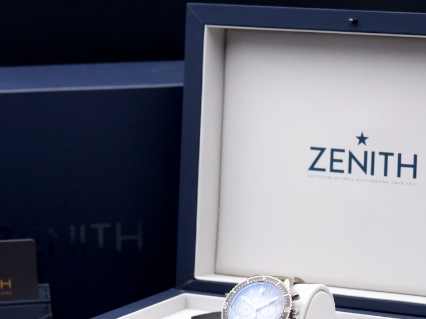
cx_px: 188
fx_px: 2202
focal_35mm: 179
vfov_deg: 8.3
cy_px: 230
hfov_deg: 11.0
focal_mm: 70.5
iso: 6400
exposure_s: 1/4000
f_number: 5
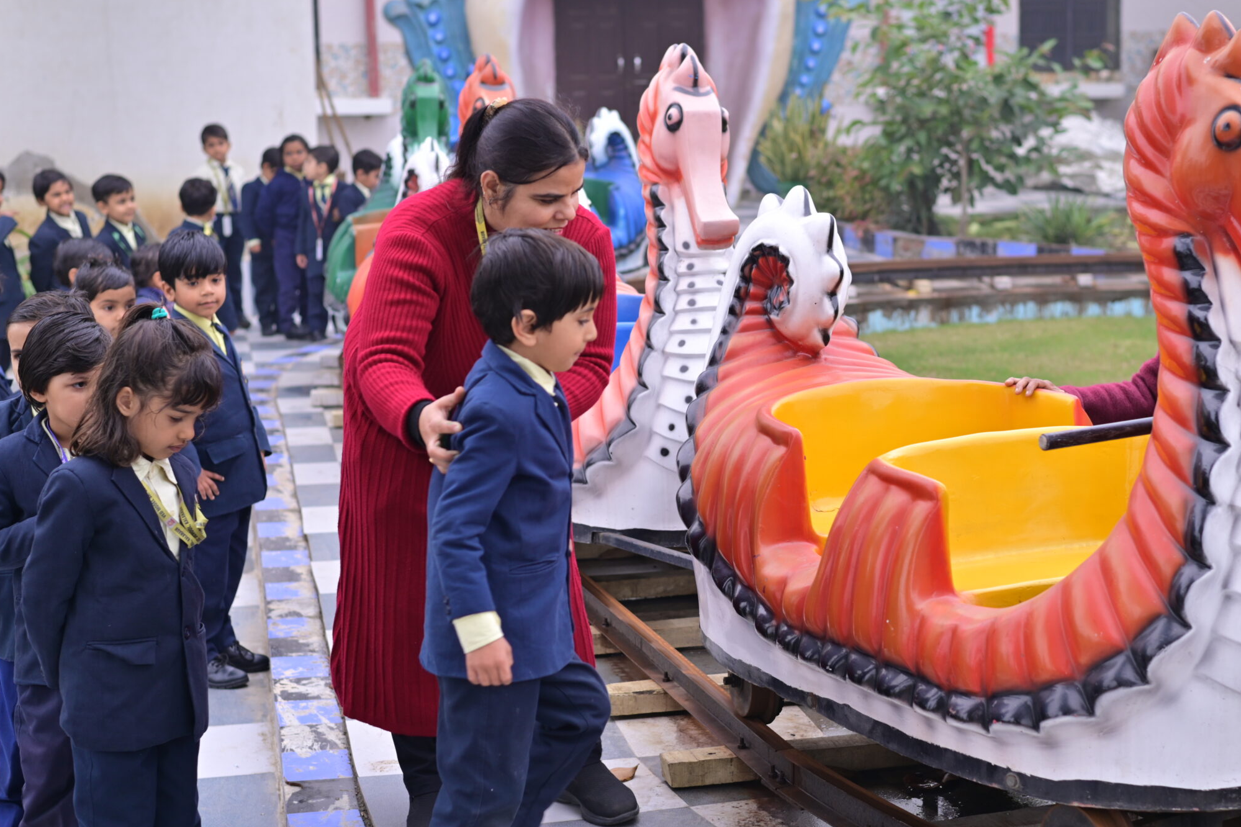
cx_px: 668
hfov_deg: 31.4
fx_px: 2206
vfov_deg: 21.2
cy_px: 396
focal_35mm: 64
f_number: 3.2
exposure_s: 1/320
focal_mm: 50
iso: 160
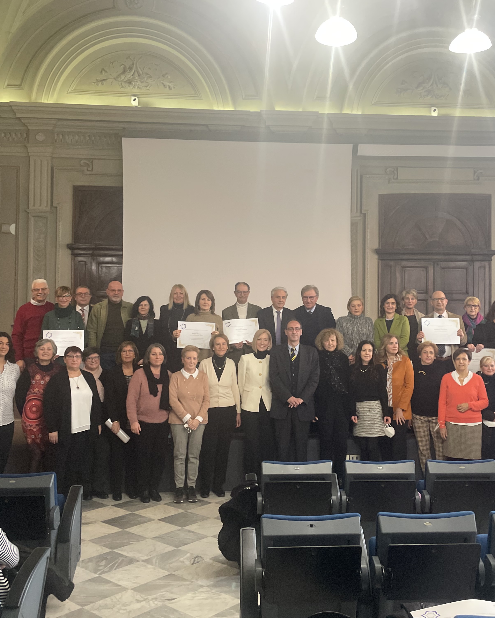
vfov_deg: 52.8
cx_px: 293
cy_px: 309
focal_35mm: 34
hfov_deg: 43.2
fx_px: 623
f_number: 1.6
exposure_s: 1/50
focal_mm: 4.2
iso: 250
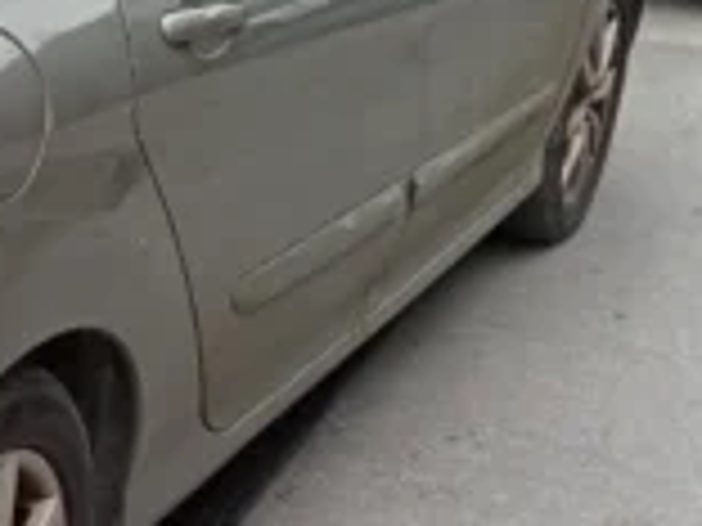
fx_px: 2190
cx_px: -356
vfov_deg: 13.7
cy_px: 171
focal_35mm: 108
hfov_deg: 16.6
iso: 100
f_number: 2.2
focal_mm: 3.46
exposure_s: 1/208
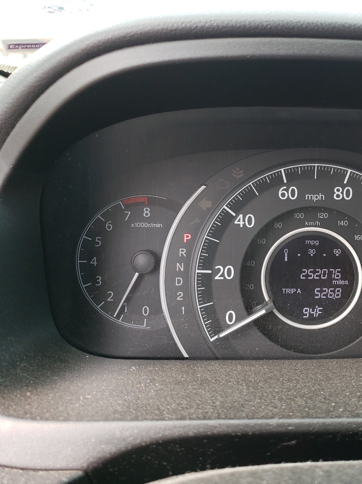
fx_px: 488
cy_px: 242
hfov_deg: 38.8
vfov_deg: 52.6
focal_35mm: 35
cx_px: 301
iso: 50
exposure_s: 1/156
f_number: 1.5
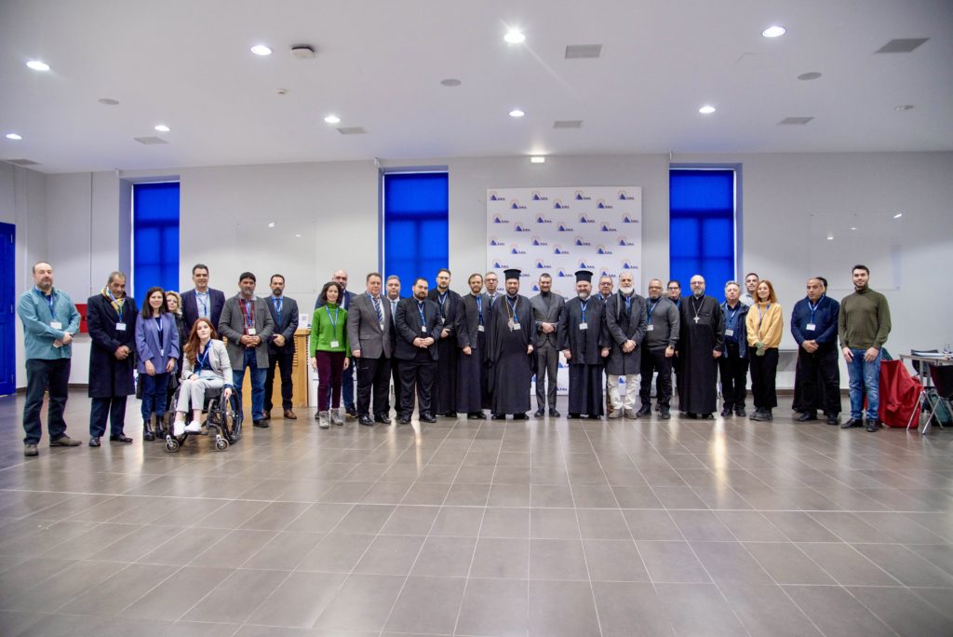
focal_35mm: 24
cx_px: 476
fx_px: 636
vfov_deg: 53.2
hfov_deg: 73.7
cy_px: 318
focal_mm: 24
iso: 1250
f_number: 4
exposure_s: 1/100
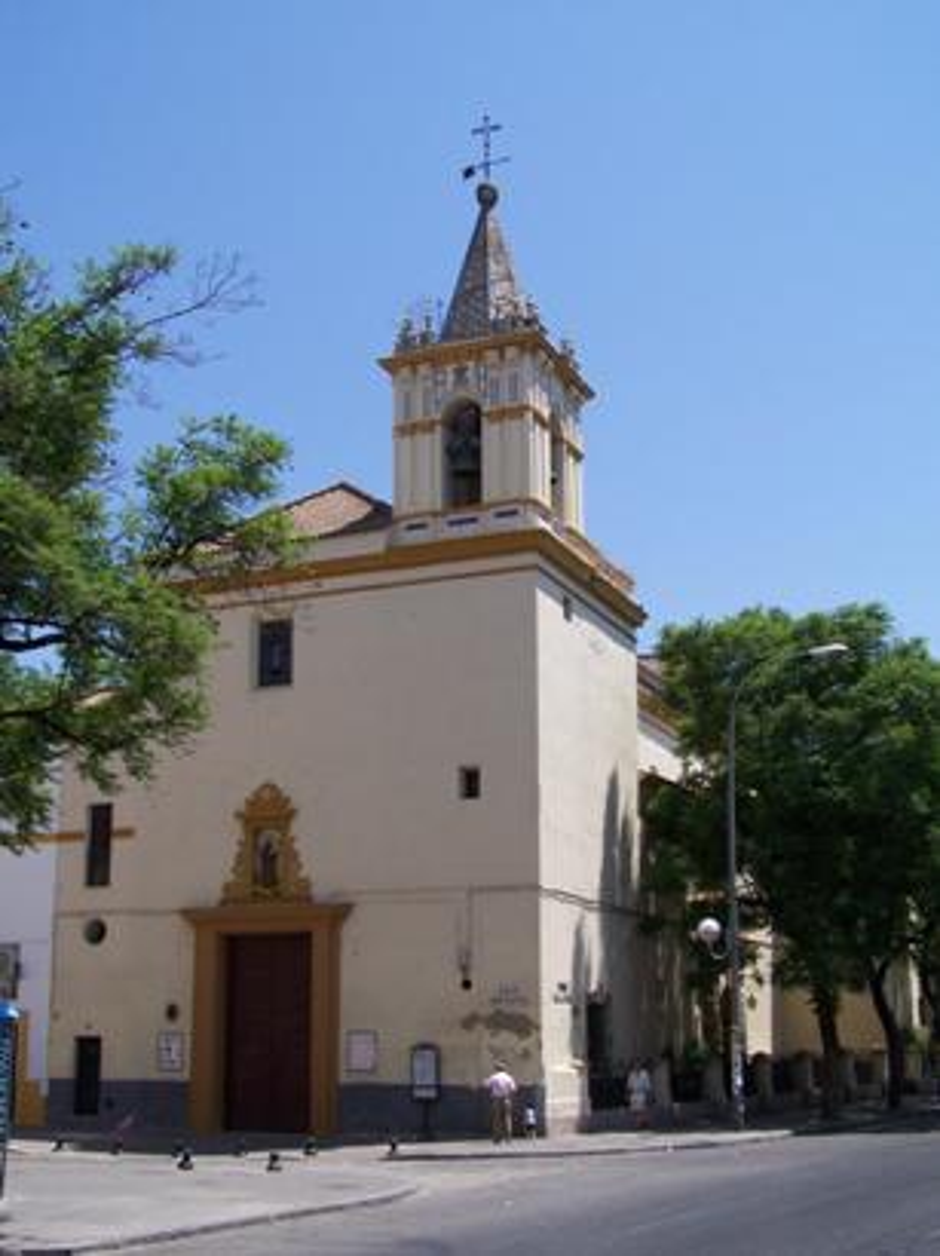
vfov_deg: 43.9
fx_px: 1559
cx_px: 470
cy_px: 628
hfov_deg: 33.6
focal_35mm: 43
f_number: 4
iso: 80
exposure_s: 1/800
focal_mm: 7.1
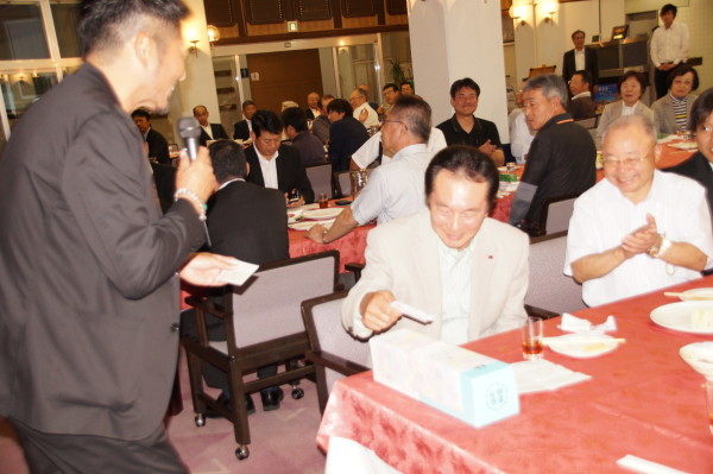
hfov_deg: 43.6
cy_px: 237
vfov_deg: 29.8
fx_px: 890
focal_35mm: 45
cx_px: 356
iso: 800
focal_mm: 30
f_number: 4.5
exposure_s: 1/60
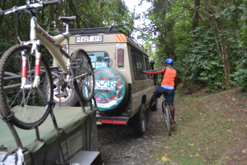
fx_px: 226
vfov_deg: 40.0
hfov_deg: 57.2
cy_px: 82
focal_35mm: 33
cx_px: 124
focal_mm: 22
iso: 400
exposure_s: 1/80
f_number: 4.5
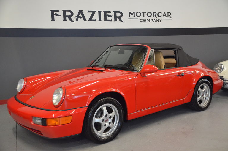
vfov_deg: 34.0
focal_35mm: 39
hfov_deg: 49.7
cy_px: 76
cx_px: 114
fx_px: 246
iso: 3200
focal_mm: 26
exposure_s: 1/30
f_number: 3.8
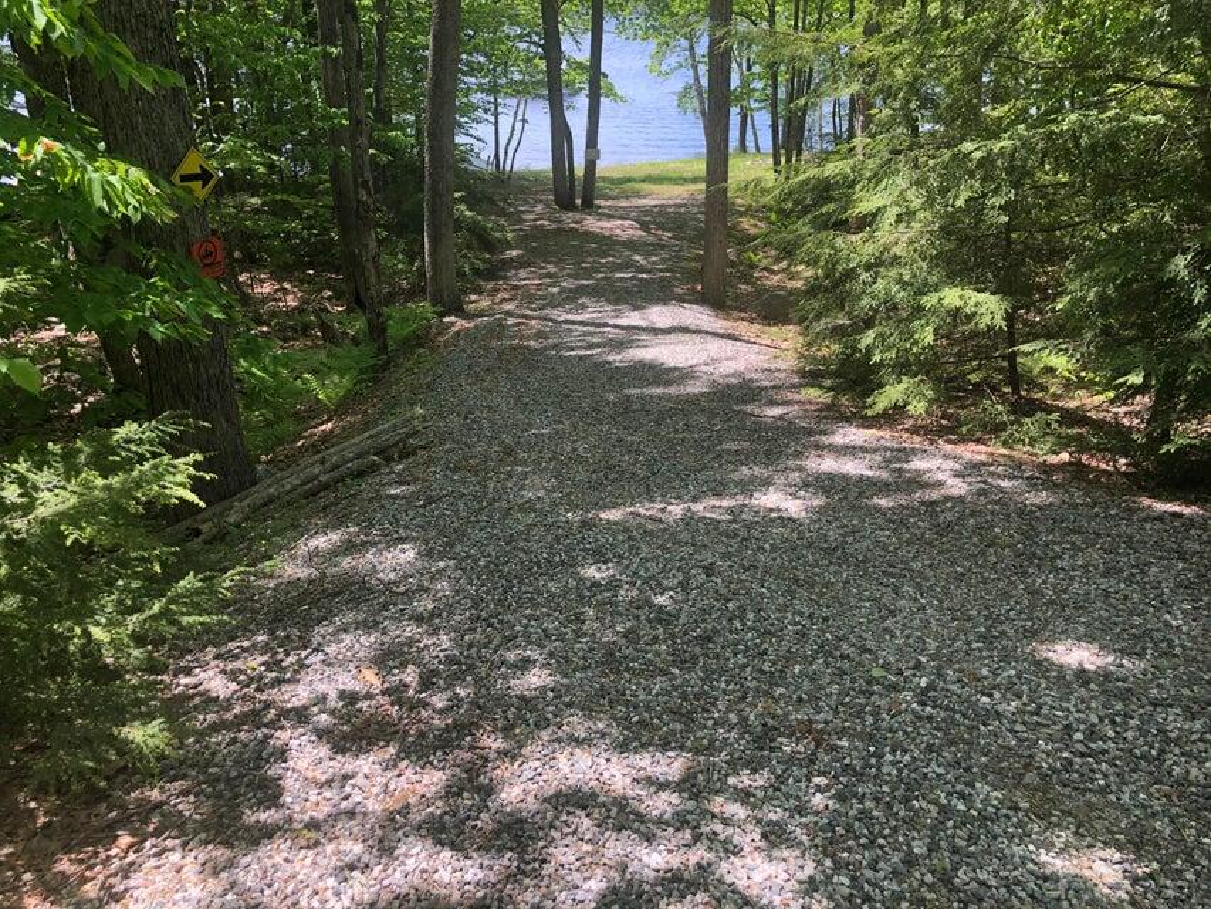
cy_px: 454
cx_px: 606
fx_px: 980
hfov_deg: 63.4
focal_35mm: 28
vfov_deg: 49.8
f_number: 1.8
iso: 20
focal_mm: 3.99
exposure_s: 1/271
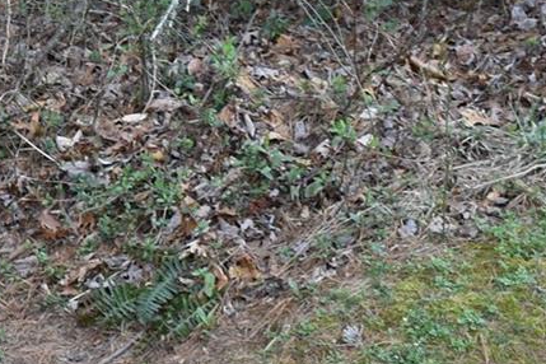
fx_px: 2281
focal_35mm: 150
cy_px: -146
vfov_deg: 8.9
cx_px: -321
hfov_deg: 12.8
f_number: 4
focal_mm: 21
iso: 400
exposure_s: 1/80
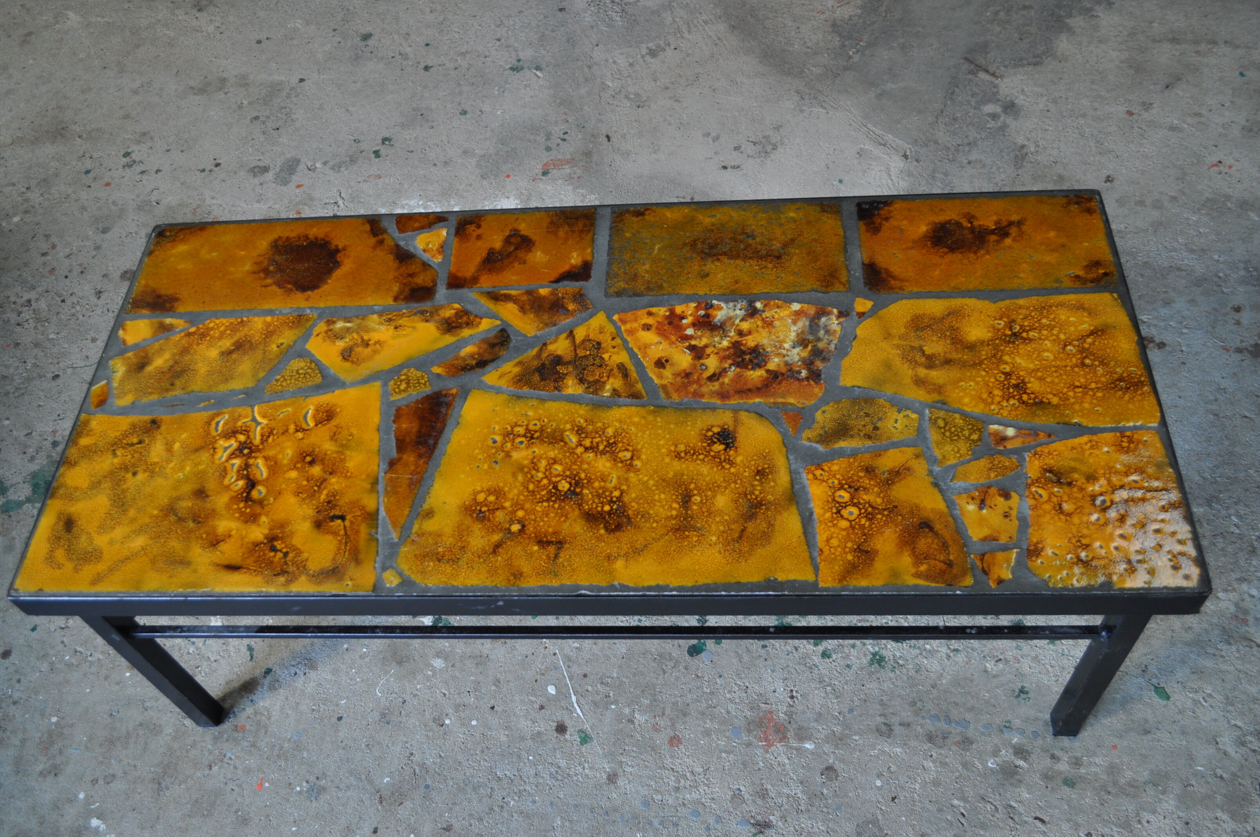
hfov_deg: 57.3
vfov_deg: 39.9
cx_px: 630
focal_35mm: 33
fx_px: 1154
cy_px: 418
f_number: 4
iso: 450
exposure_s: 1/60
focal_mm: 22
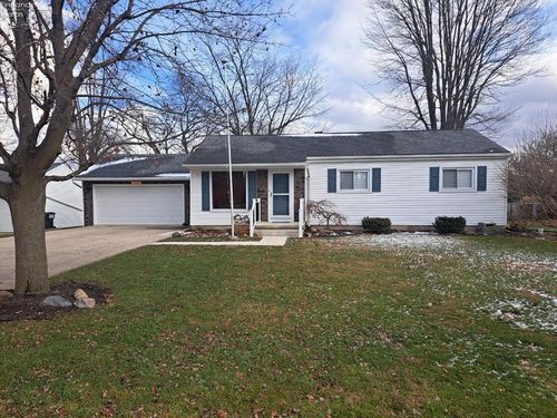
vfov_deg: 56.8
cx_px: 278
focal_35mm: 24
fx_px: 386
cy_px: 209
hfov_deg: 71.6
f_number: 1.8
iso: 50
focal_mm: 5.23
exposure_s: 1/1057
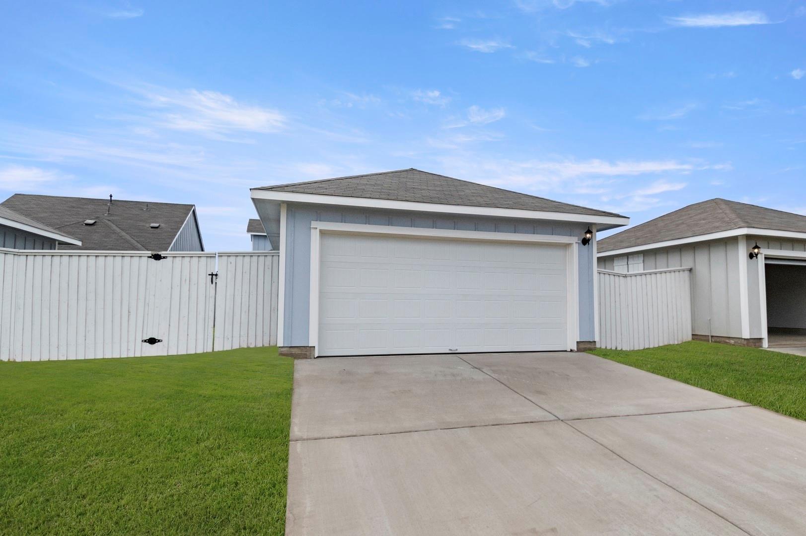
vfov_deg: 36.8
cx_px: 403
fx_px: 805
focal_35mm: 36
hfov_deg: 53.2
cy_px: 268
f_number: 8
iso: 400
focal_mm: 24
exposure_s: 1/2500
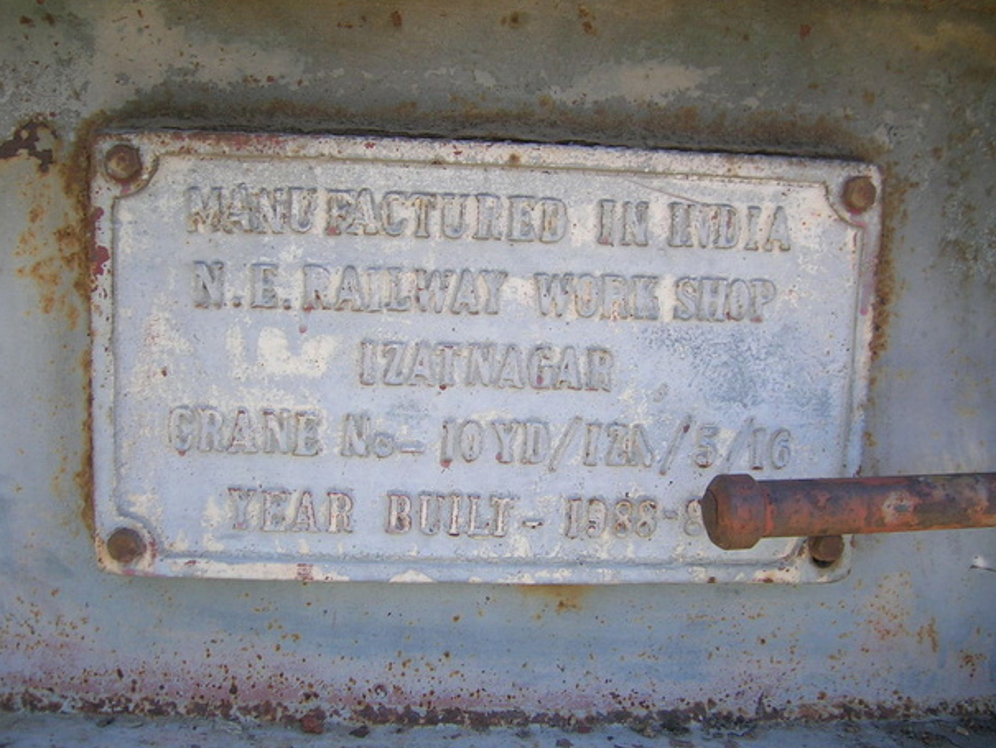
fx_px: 1065
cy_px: 377
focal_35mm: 37
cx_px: 496
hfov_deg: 50.1
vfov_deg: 38.7
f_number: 2.8
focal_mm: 5.4
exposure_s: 1/173
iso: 50
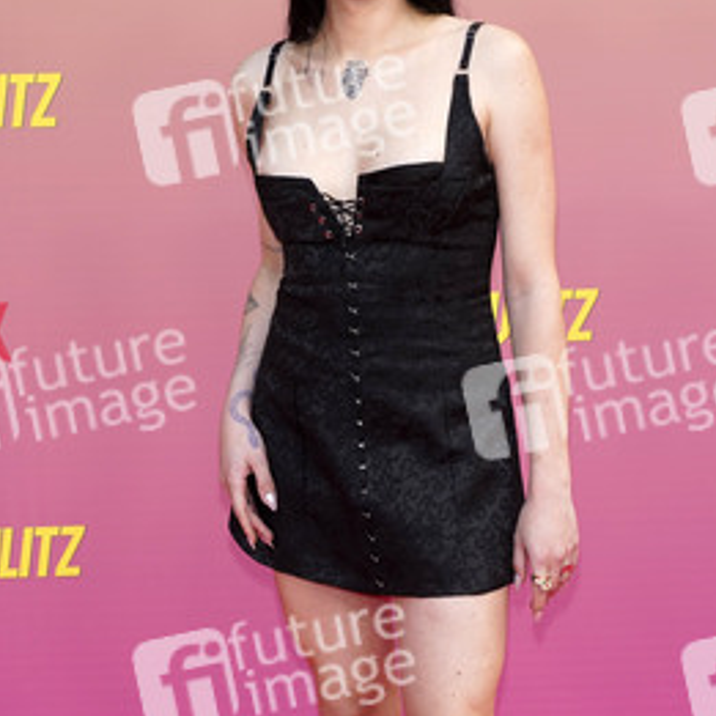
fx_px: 1521
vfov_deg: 26.4
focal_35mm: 65
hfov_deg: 26.5
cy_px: 258
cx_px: 354
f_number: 5.6
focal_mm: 50
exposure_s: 1/160
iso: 320
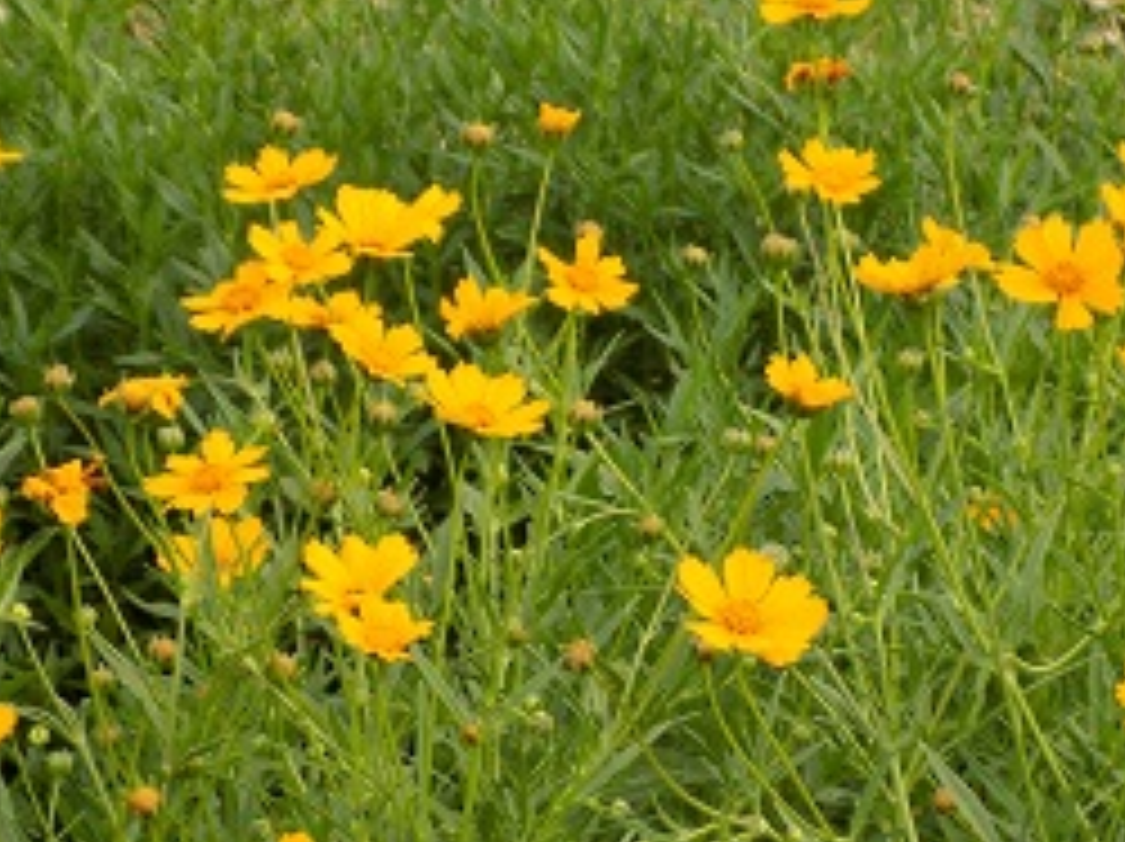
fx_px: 4870
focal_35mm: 150
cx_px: 801
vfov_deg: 9.9
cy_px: 644
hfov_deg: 13.1
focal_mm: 13.9
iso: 80
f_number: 4.3
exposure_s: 1/100
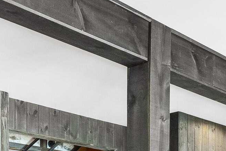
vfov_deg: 16.8
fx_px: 456
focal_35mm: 73
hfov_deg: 27.8
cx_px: 103
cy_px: 237
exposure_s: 1/10
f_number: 6.3
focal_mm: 15.8
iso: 800
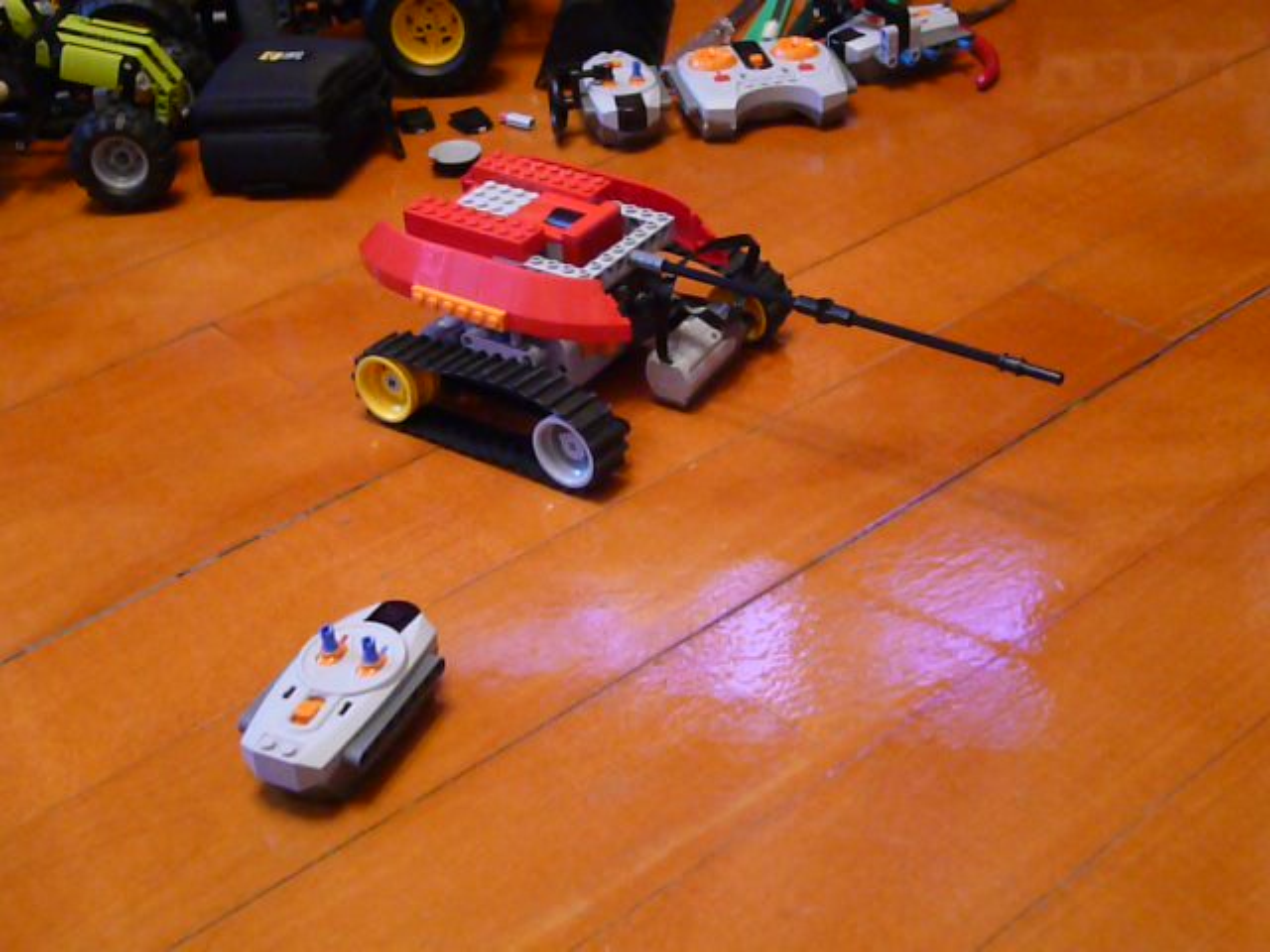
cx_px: 635
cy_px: 476
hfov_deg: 38.2
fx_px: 1834
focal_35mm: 50
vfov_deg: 29.1
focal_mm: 8.3
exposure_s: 1/30
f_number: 3.4
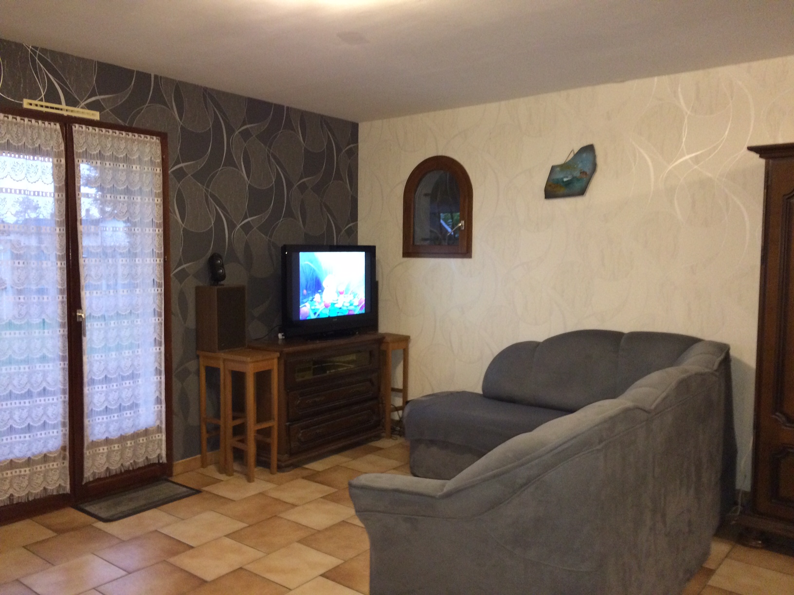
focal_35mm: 29
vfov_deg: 48.2
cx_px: 397
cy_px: 298
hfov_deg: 61.7
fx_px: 665
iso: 320
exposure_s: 1/17
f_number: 2.2
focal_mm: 4.15
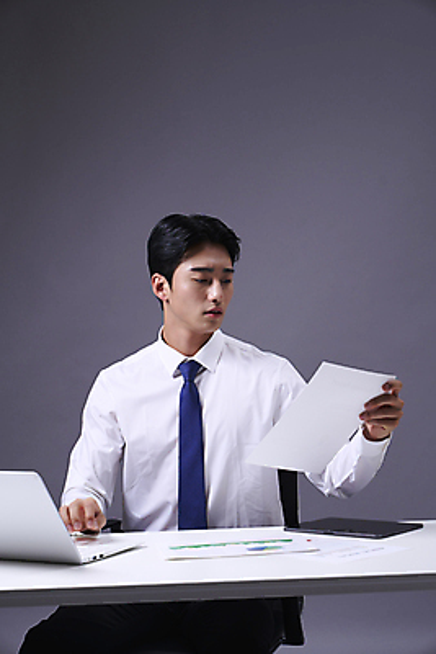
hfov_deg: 19.5
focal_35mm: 70
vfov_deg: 28.8
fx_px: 1270
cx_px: 218
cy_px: 327
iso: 160
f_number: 5.6
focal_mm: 70
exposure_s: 1/125
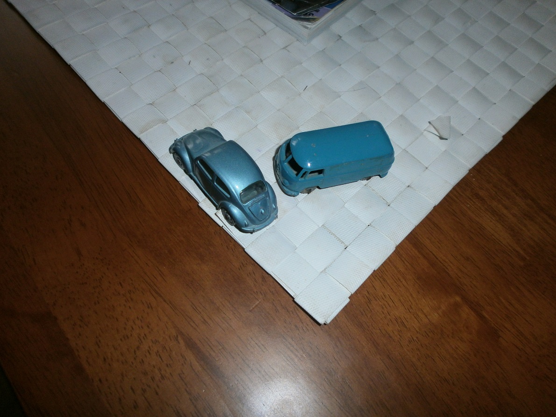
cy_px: 208
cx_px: 278
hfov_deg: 65.3
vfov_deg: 51.3
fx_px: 434
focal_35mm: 27
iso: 125
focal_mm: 4.8
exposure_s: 1/30
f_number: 2.9
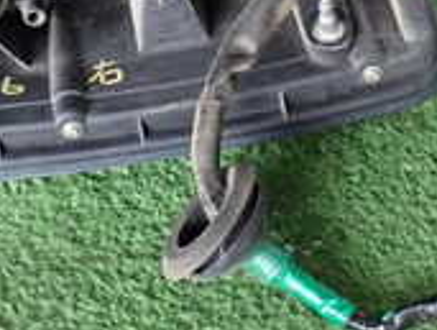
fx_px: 1417
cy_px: 33
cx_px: 107
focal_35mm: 112
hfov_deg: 17.4
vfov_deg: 13.2
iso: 500
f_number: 2.4
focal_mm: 5.79
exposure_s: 1/30
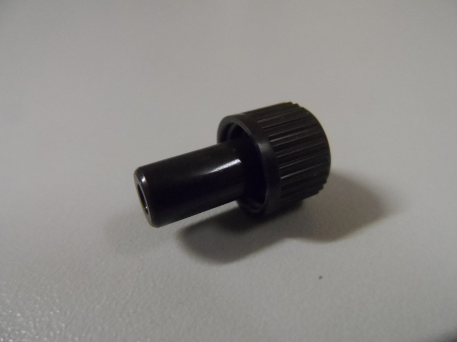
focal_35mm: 24
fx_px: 317
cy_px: 171
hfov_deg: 71.6
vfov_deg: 56.8
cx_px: 228
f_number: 3.2
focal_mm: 4
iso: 800
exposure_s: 1/30
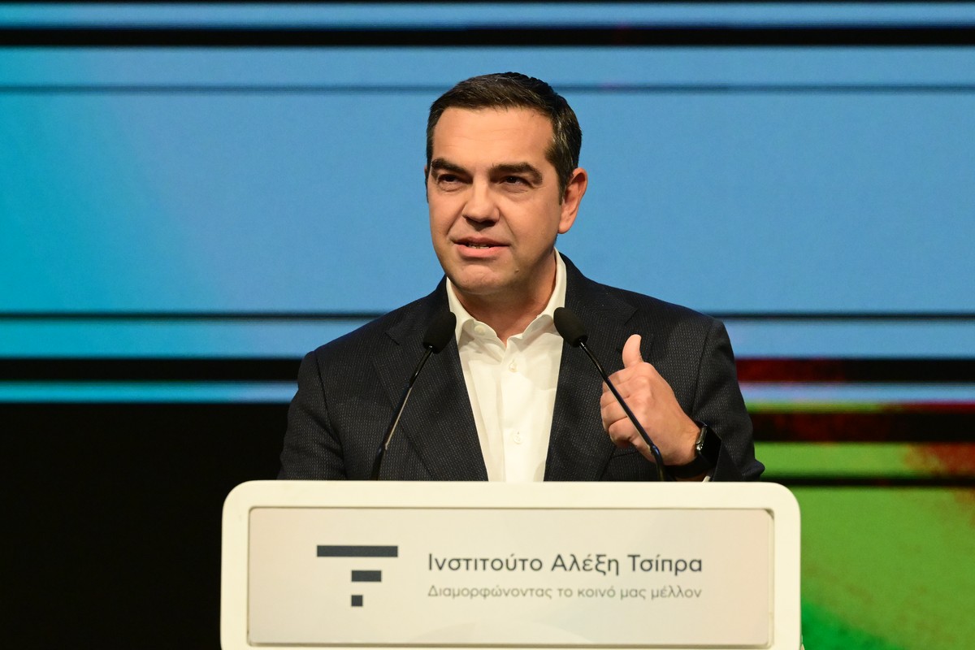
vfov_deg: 5.9
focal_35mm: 232
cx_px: 488
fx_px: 6283
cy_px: 325
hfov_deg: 8.9
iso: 8000
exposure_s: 1/800
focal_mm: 155
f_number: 5
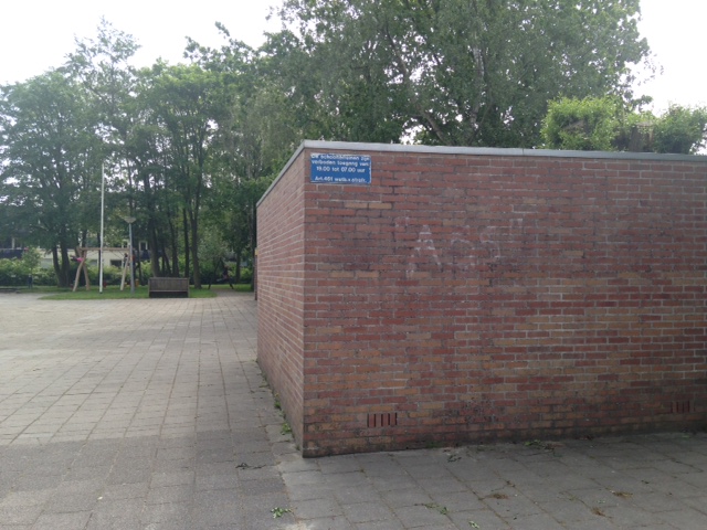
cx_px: 354
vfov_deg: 42.9
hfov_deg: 55.4
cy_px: 265
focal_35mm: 33
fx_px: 674
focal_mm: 4.12
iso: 50
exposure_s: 1/441
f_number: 2.4
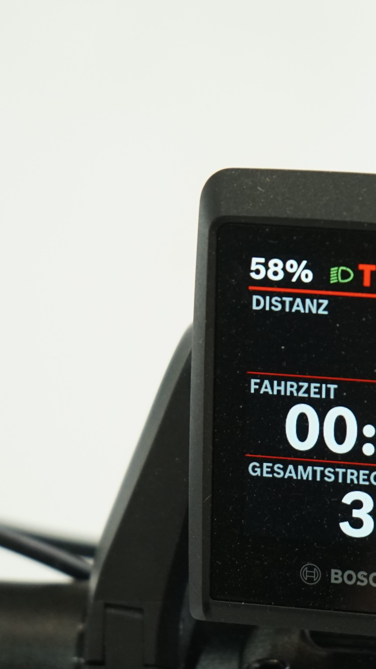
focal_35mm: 152
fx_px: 2694
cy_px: 406
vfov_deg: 14.1
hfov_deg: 7.9
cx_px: 370
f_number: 5.6
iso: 1600
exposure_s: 1/200
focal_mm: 70
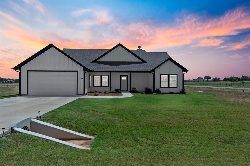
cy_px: 83
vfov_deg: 63.0
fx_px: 135
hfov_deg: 85.5
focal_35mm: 20
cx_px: 125
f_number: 8
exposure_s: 1/400
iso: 200
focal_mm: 13
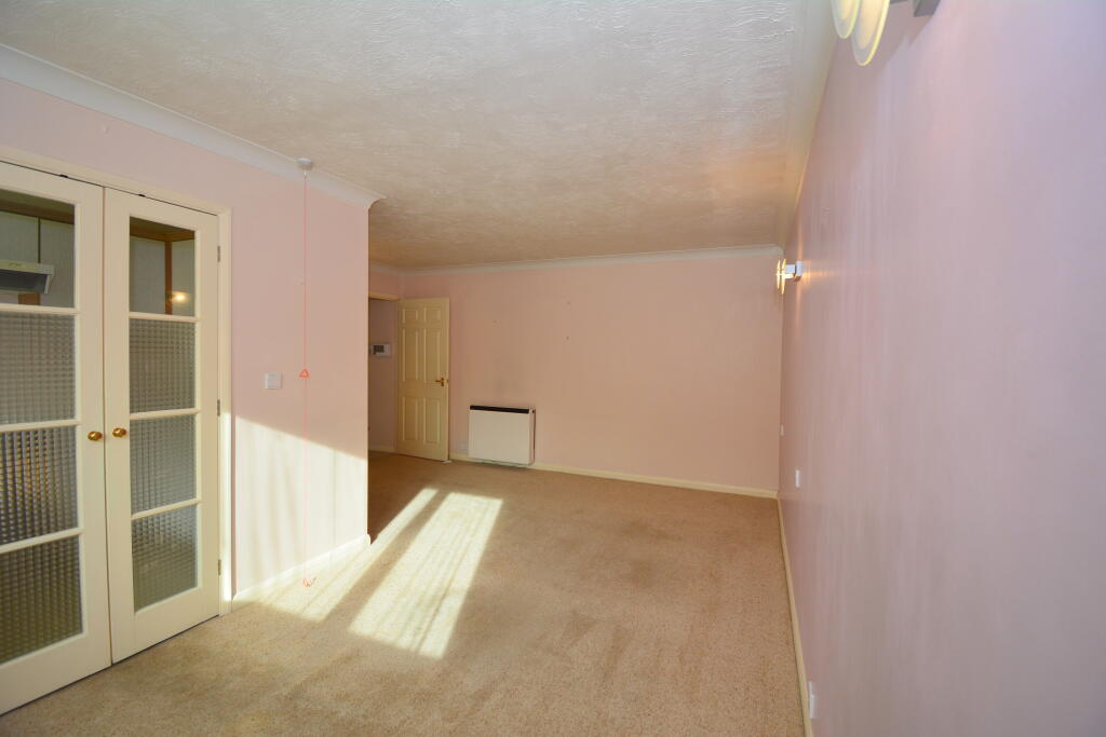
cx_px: 553
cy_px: 368
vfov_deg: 77.3
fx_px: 461
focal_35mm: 15
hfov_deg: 100.4
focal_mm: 10
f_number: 5
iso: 400
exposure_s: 1/250
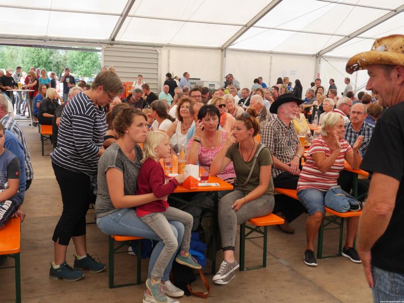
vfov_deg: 37.7
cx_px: 202
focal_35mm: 38
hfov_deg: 49.0
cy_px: 152
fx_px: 443
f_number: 4.4
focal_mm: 19
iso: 200
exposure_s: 1/100
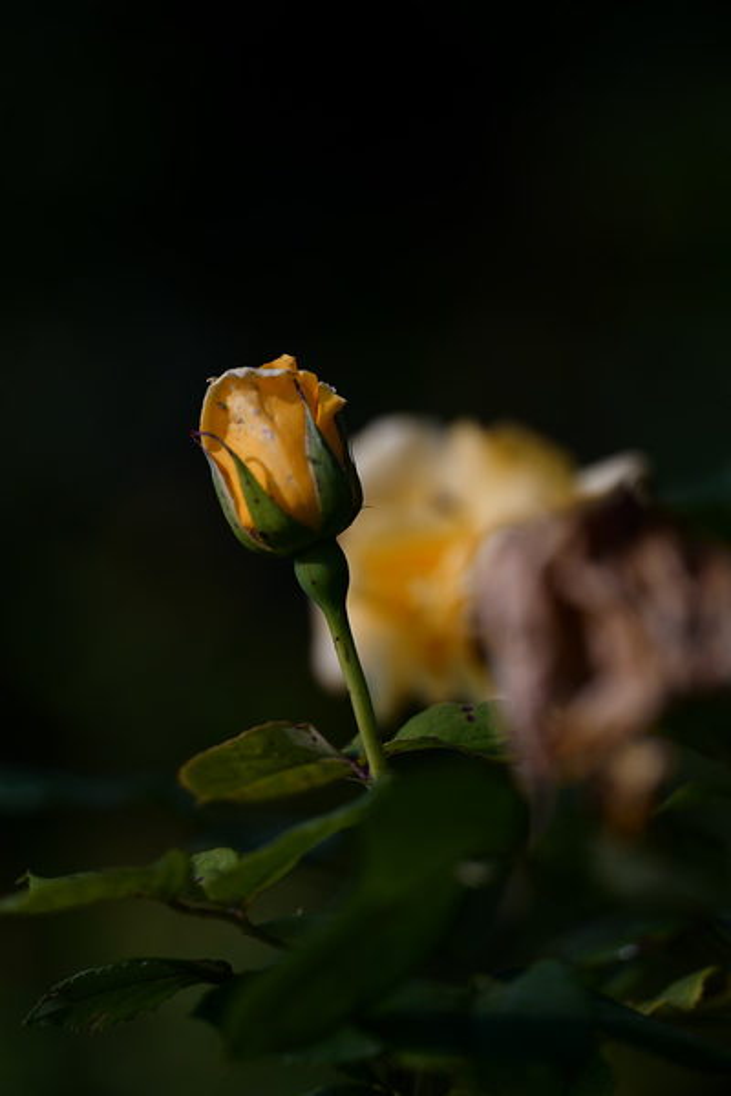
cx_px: 366
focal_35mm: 267
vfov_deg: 7.7
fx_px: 8132
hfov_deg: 5.1
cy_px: 548
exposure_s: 1/800
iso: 50
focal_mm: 267
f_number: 4
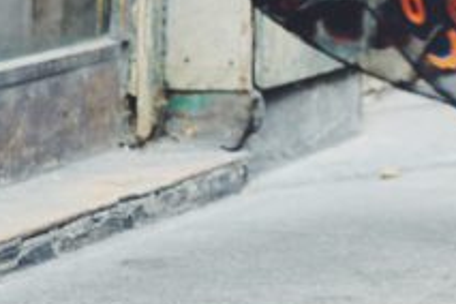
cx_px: 736
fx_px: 2761
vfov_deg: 6.2
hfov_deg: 9.1
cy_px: -148
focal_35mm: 218
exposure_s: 1/80
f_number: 5.6
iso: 250
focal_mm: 61
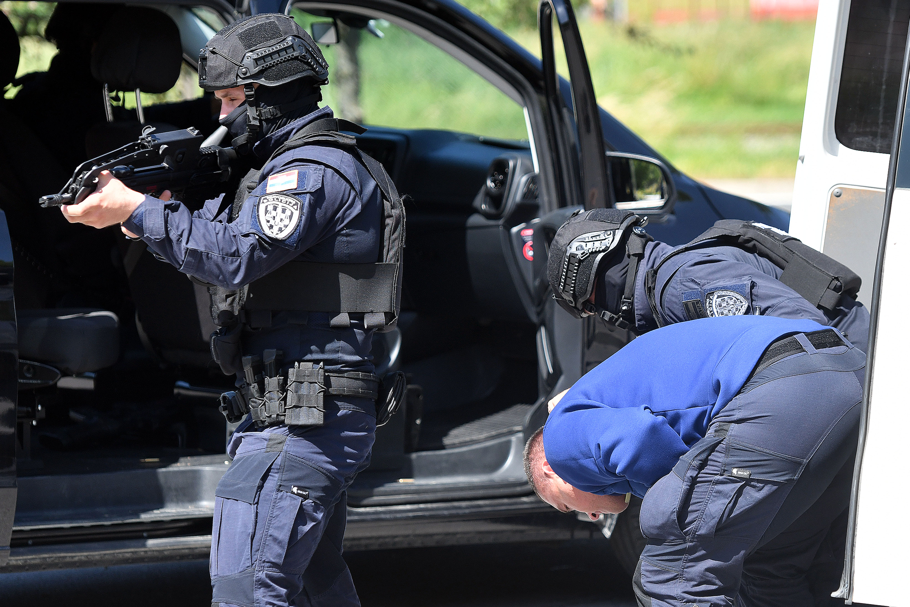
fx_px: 3033
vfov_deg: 11.4
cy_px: 304
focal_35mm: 120
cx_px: 455
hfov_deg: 17.1
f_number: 5
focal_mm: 120
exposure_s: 1/1600
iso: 280
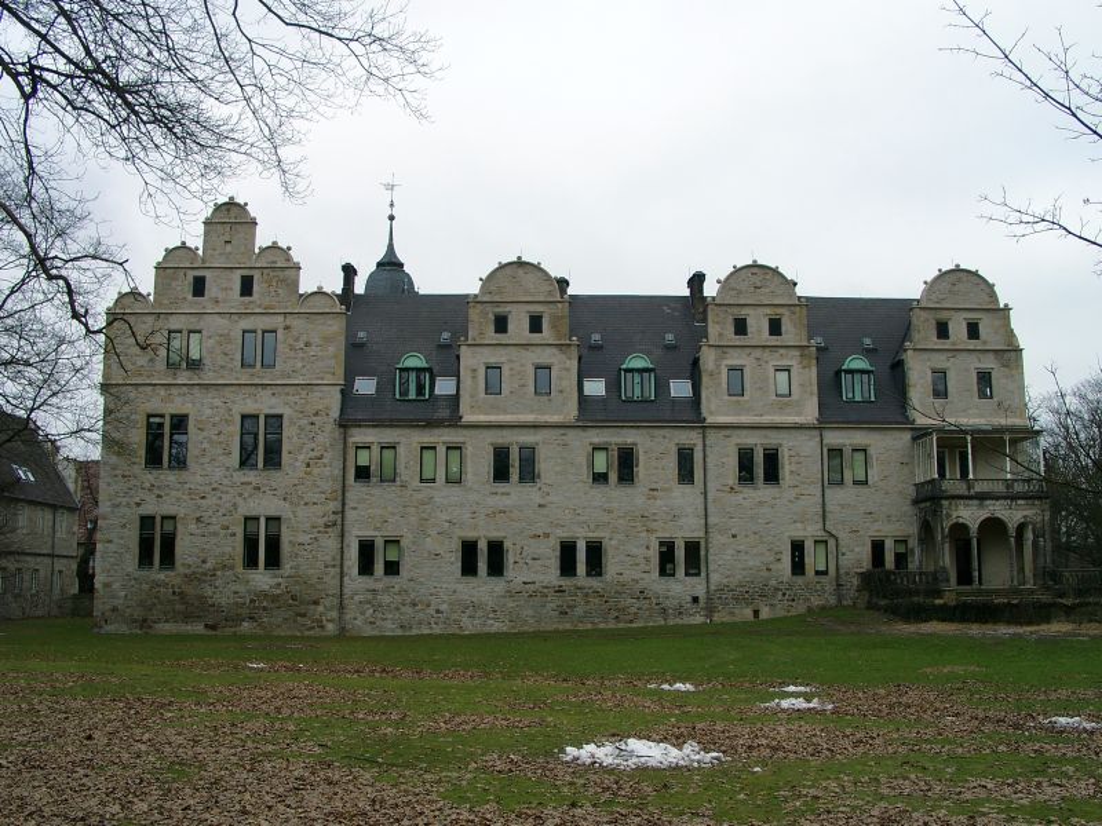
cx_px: 551
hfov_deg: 54.0
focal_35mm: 34
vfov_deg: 41.8
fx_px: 1082
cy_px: 413
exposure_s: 1/200
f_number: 4
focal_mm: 7.13
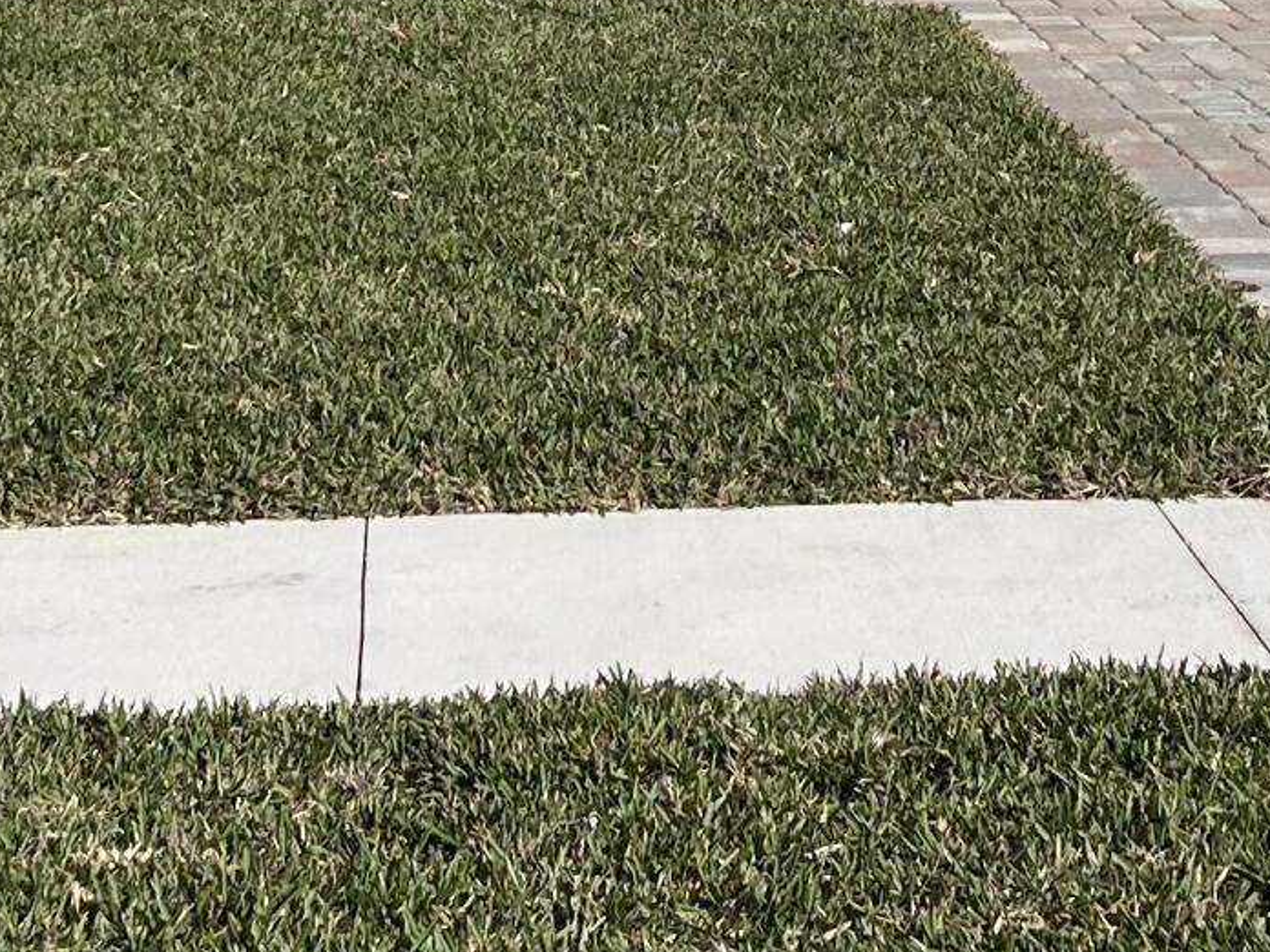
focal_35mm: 112
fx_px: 4109
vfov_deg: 12.8
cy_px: -264
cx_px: 586
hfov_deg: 17.6
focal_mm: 5.7
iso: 50
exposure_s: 1/8000
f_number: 1.5
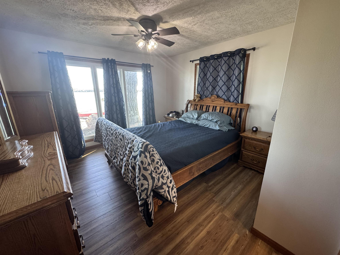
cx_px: 170
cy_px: 128
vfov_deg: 85.7
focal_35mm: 14
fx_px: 138
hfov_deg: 102.1
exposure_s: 1/60
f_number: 2.2
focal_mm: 2.22
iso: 250
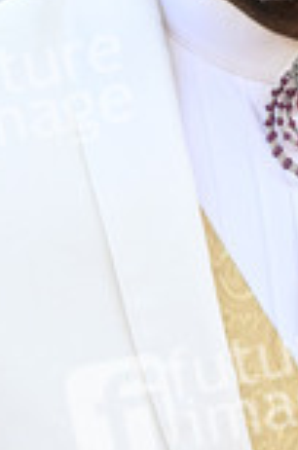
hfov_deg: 3.9
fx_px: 4378
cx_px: 301
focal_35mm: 351
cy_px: -41
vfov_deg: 5.9
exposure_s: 1/320
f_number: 5.6
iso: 640
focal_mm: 90
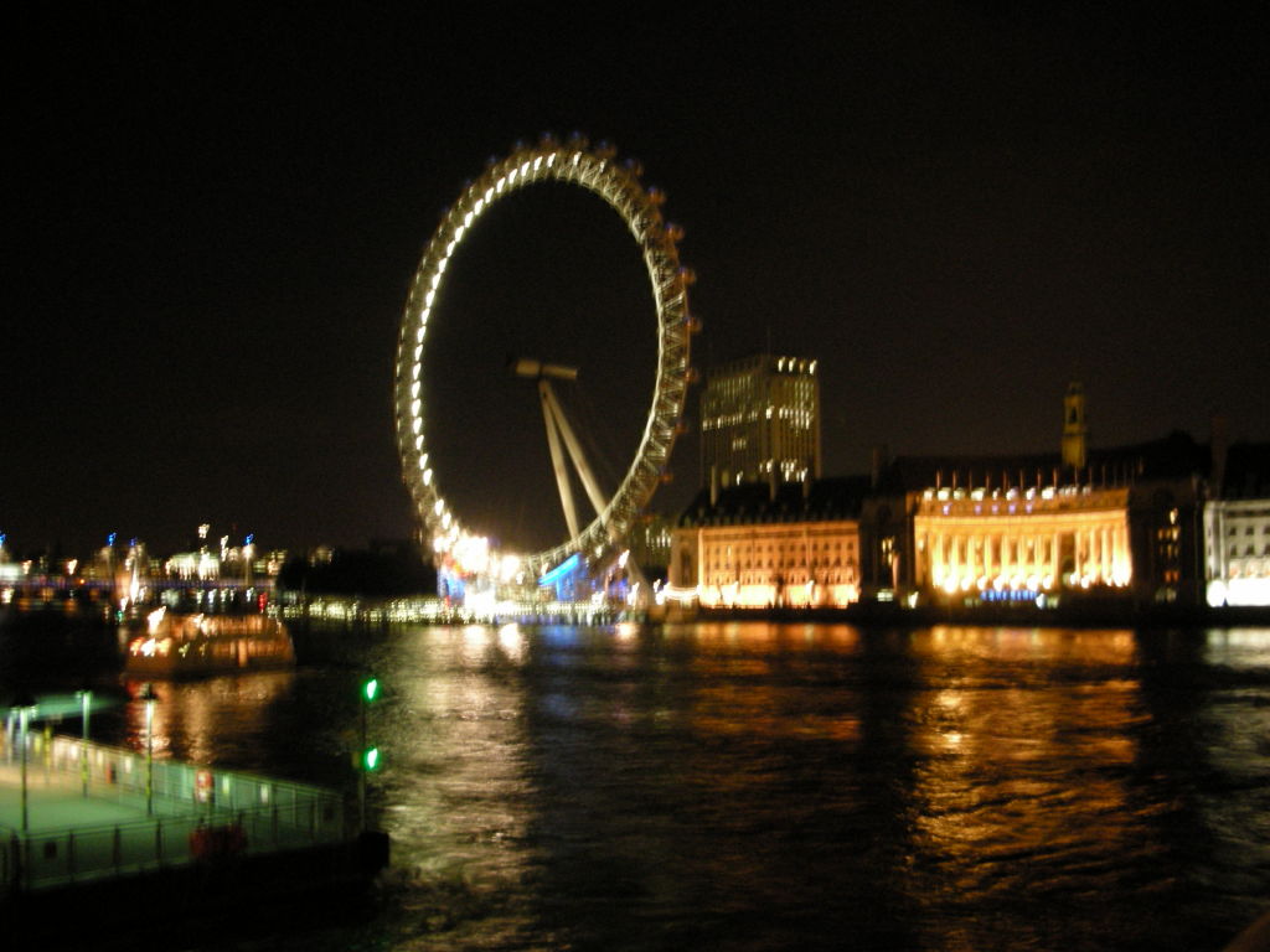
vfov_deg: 40.7
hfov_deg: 52.6
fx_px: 1284
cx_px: 635
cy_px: 476
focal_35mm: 35
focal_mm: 5.8
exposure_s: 1.13
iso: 200
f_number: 3
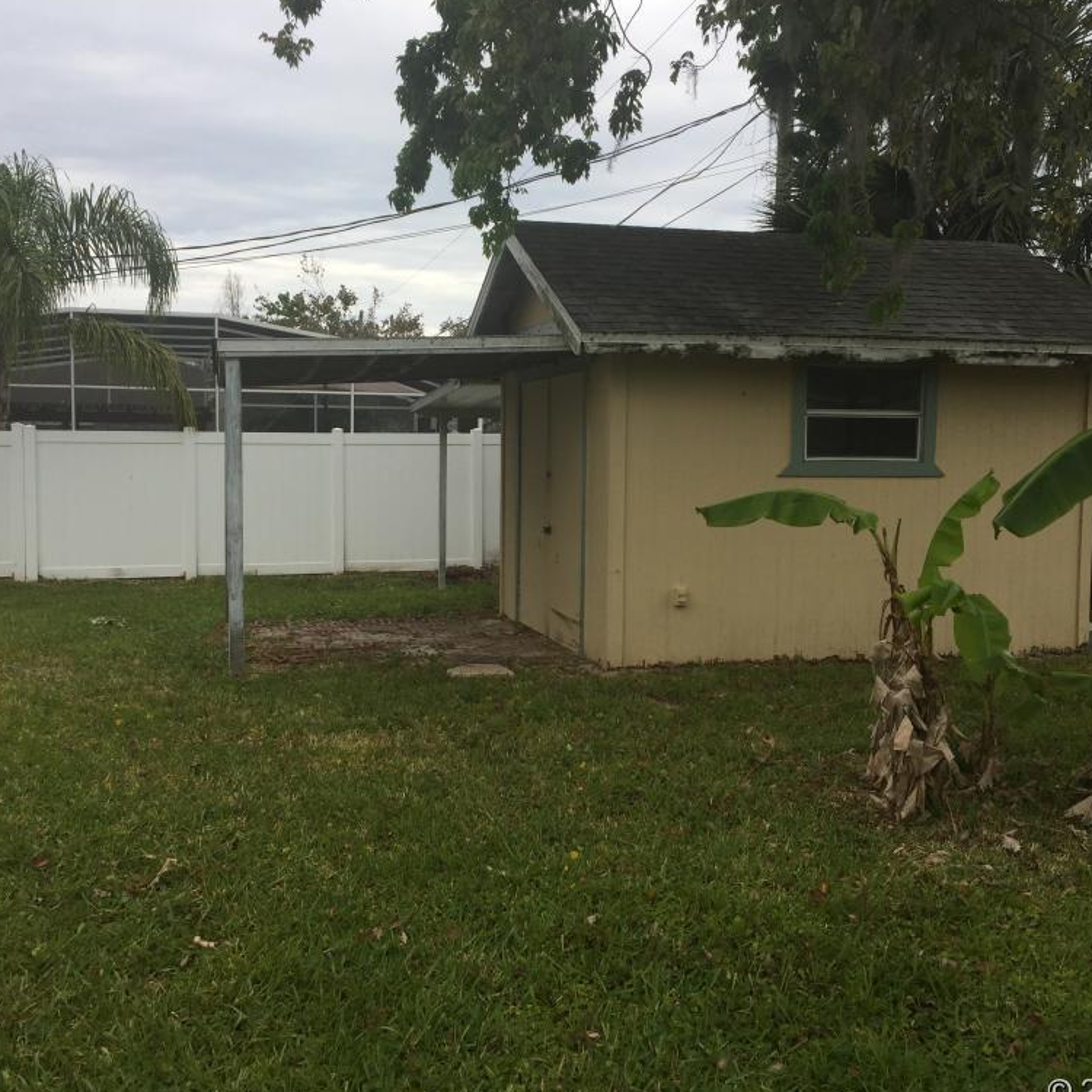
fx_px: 1249
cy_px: 540
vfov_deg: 47.2
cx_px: 540
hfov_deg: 47.2
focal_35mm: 35
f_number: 2.2
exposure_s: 1/879
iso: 32
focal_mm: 4.15
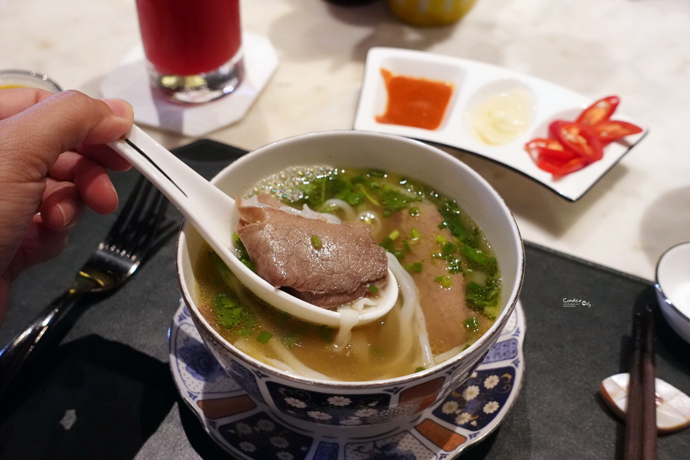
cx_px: 345
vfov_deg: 29.2
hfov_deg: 42.7
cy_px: 230
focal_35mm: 46
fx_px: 882
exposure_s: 1/50
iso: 2500
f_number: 2.8
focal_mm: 17.37
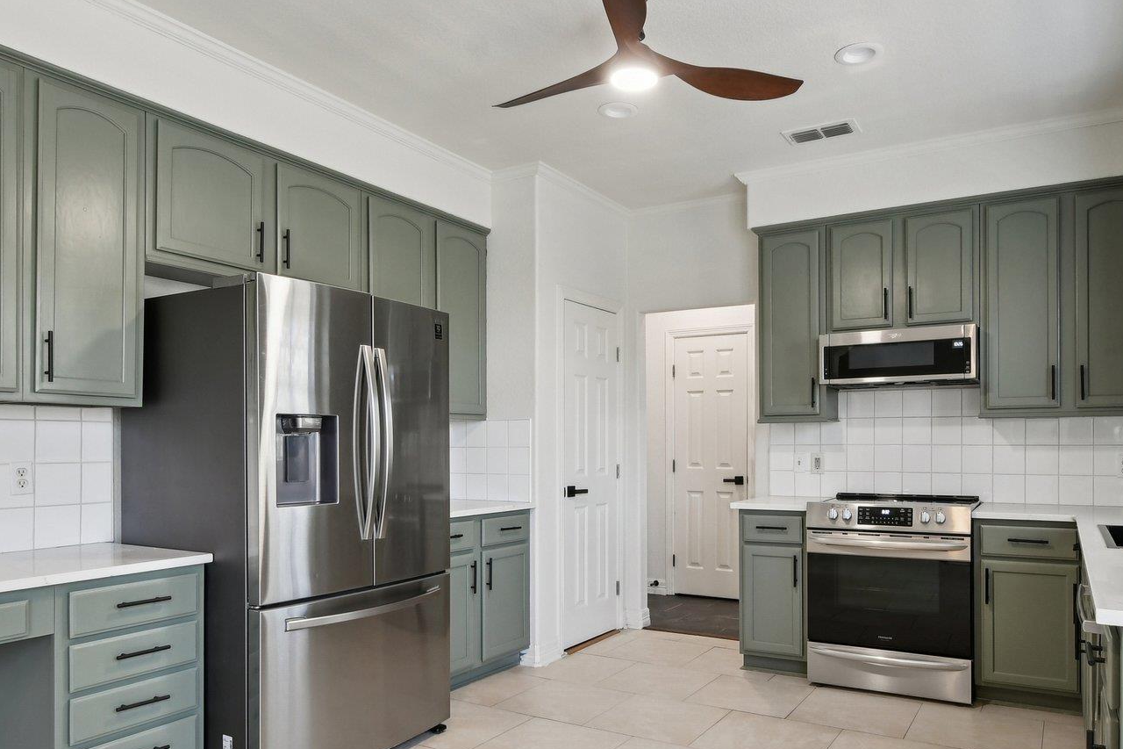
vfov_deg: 53.1
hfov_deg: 73.3
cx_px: 644
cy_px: 397
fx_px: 749
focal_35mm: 24
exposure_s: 1/13
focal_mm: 10
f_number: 8
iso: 400
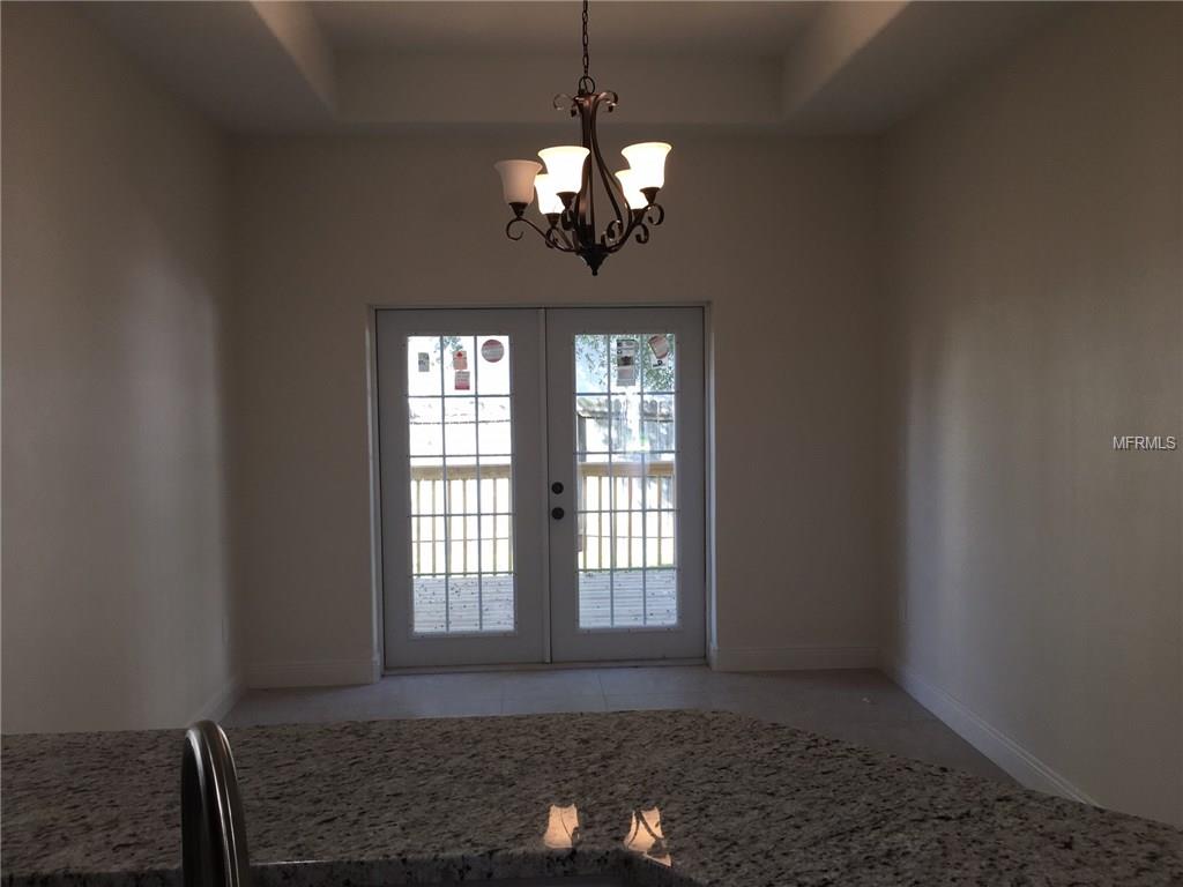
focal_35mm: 29
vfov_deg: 48.2
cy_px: 444
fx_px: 991
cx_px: 592
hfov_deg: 61.7
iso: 32
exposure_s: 1/60
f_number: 2.2
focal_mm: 4.15
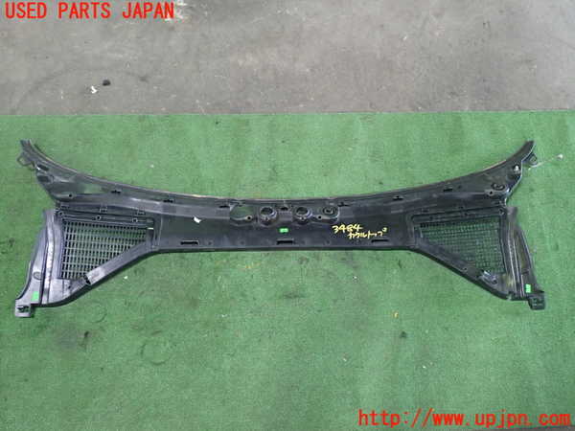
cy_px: 216
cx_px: 288
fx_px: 498
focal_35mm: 30
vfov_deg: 46.8
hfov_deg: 60.0
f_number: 2.3
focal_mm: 5.4
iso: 400
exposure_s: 1/30
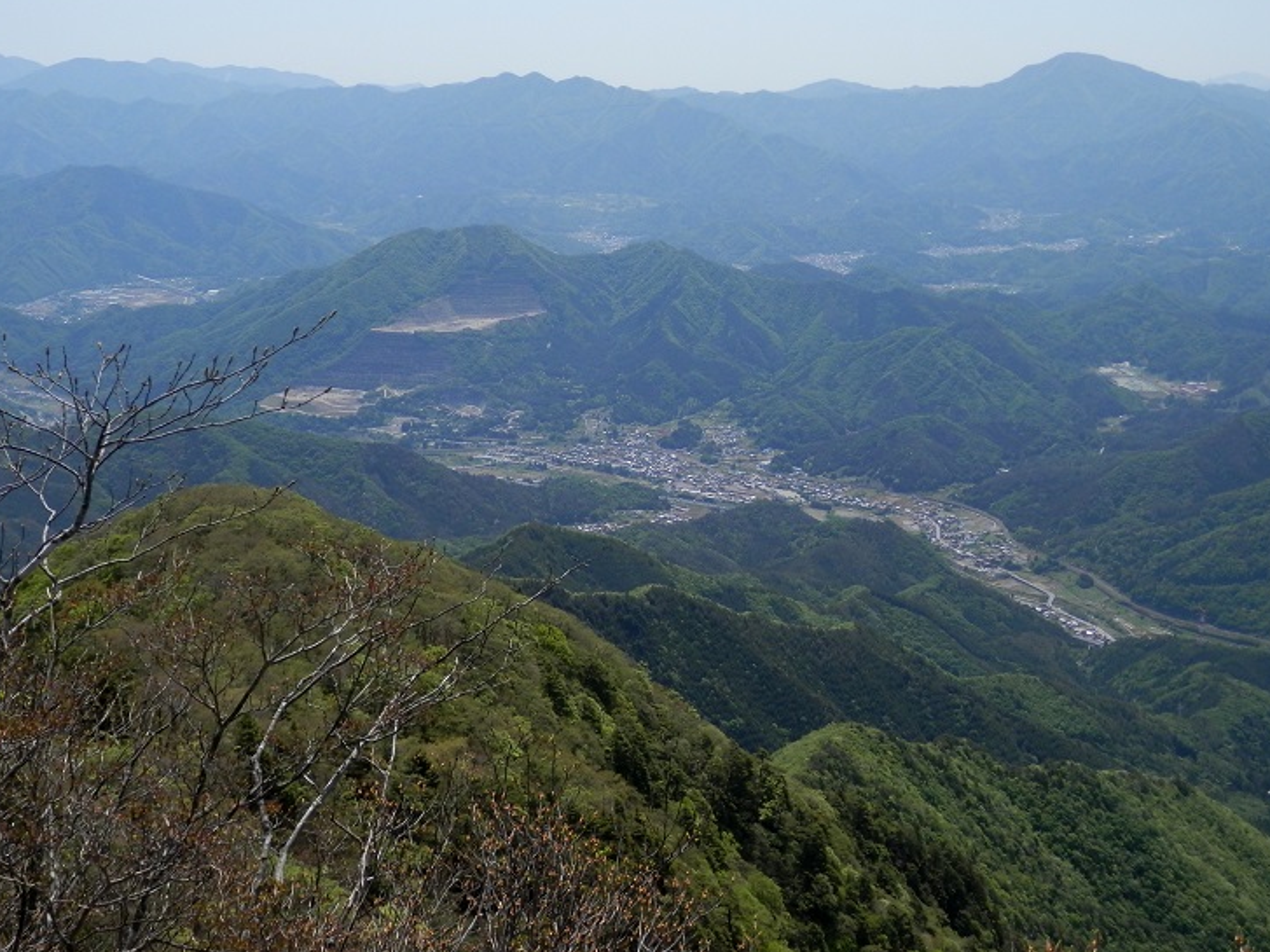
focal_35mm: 44
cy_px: 444
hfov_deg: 42.9
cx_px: 650
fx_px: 1614
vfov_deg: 32.9
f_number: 10.4
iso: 100
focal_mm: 7.3
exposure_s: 1/125
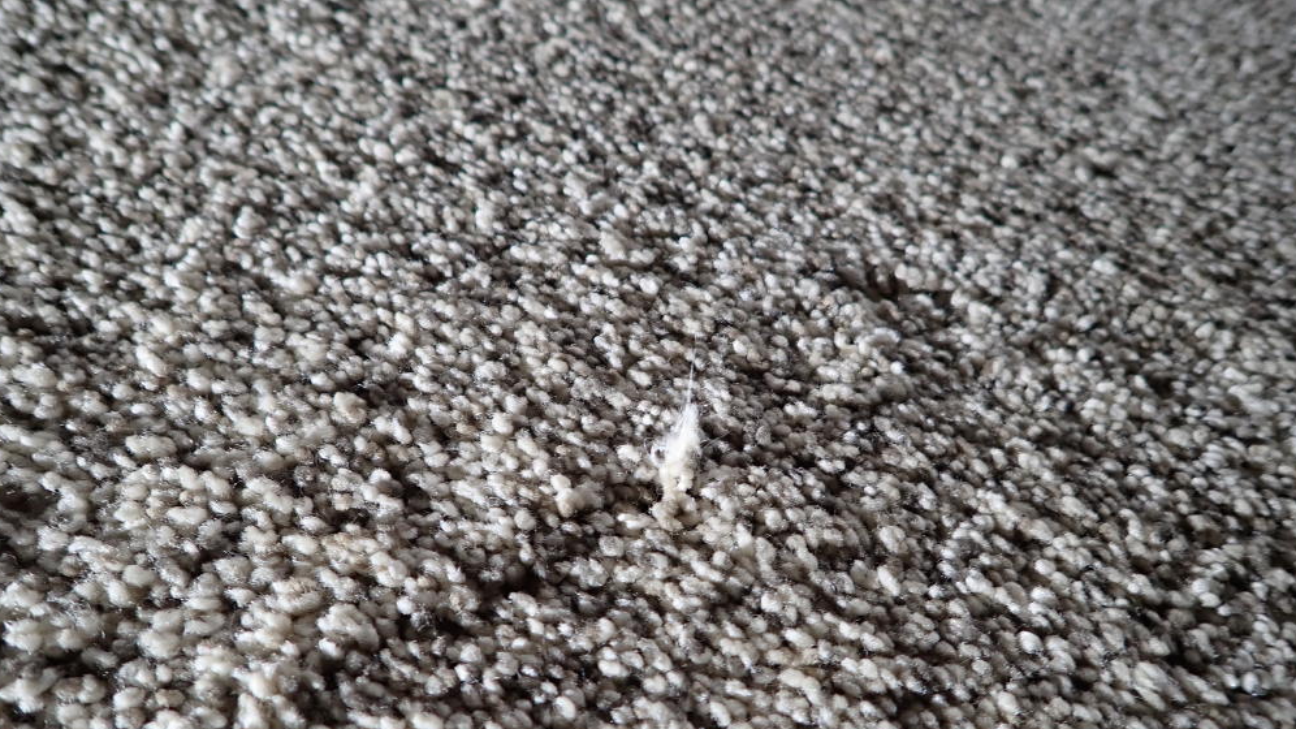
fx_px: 962
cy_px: 394
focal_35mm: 28
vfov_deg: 41.4
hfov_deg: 67.9
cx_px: 648
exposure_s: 1/60
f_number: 2
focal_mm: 4.5
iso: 100
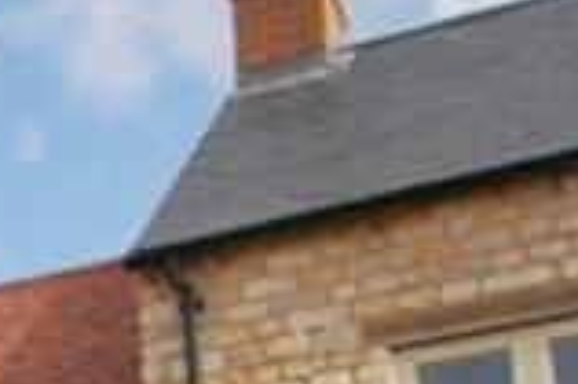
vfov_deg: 12.2
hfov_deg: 18.7
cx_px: -218
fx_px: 1604
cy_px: 755
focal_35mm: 100
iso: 80
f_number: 8
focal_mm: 4.6
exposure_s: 1/100
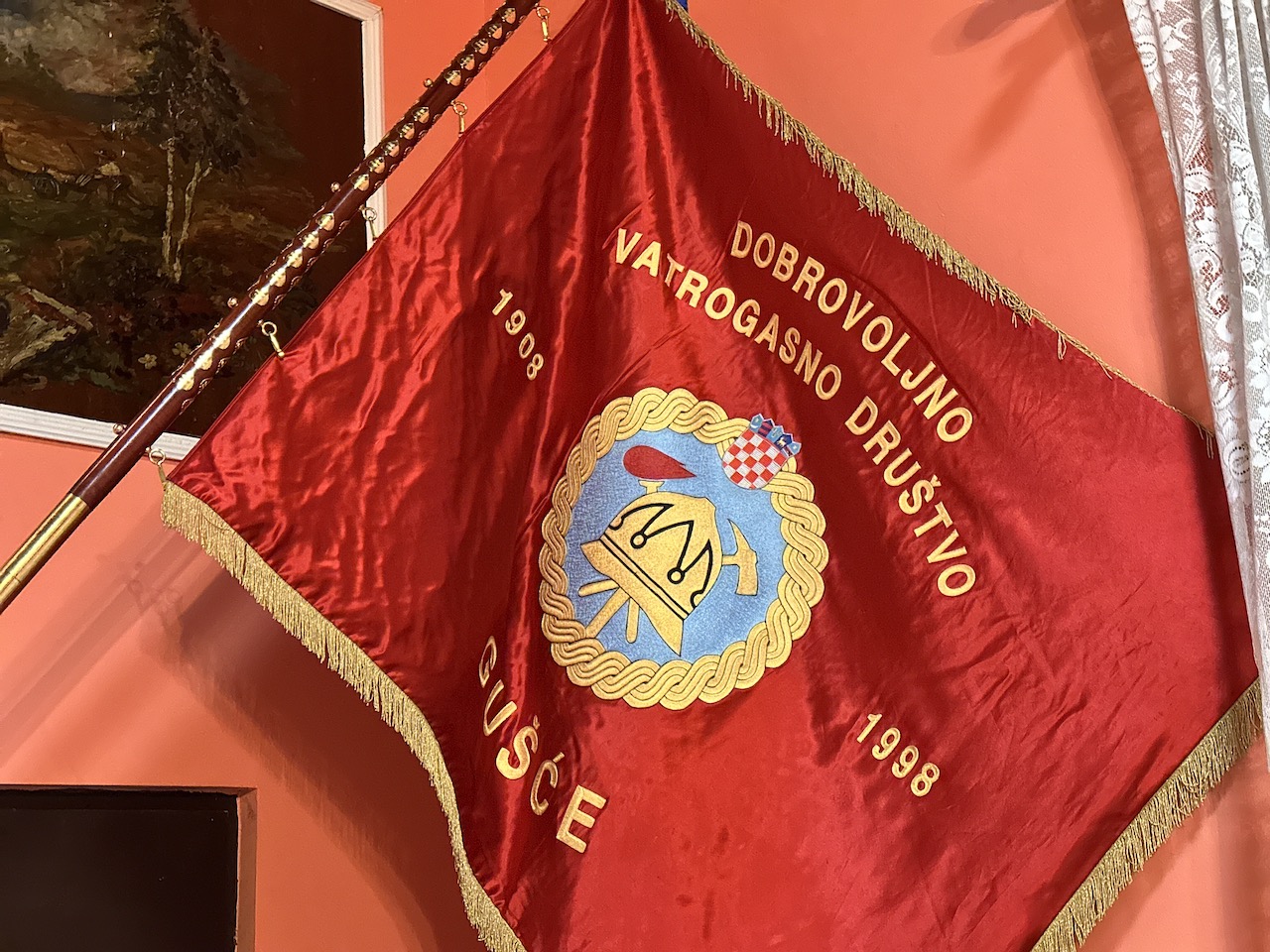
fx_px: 1761
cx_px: 635
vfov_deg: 30.3
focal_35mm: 48
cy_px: 476
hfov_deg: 39.7
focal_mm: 6.86
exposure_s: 1/100
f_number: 1.78
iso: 2000
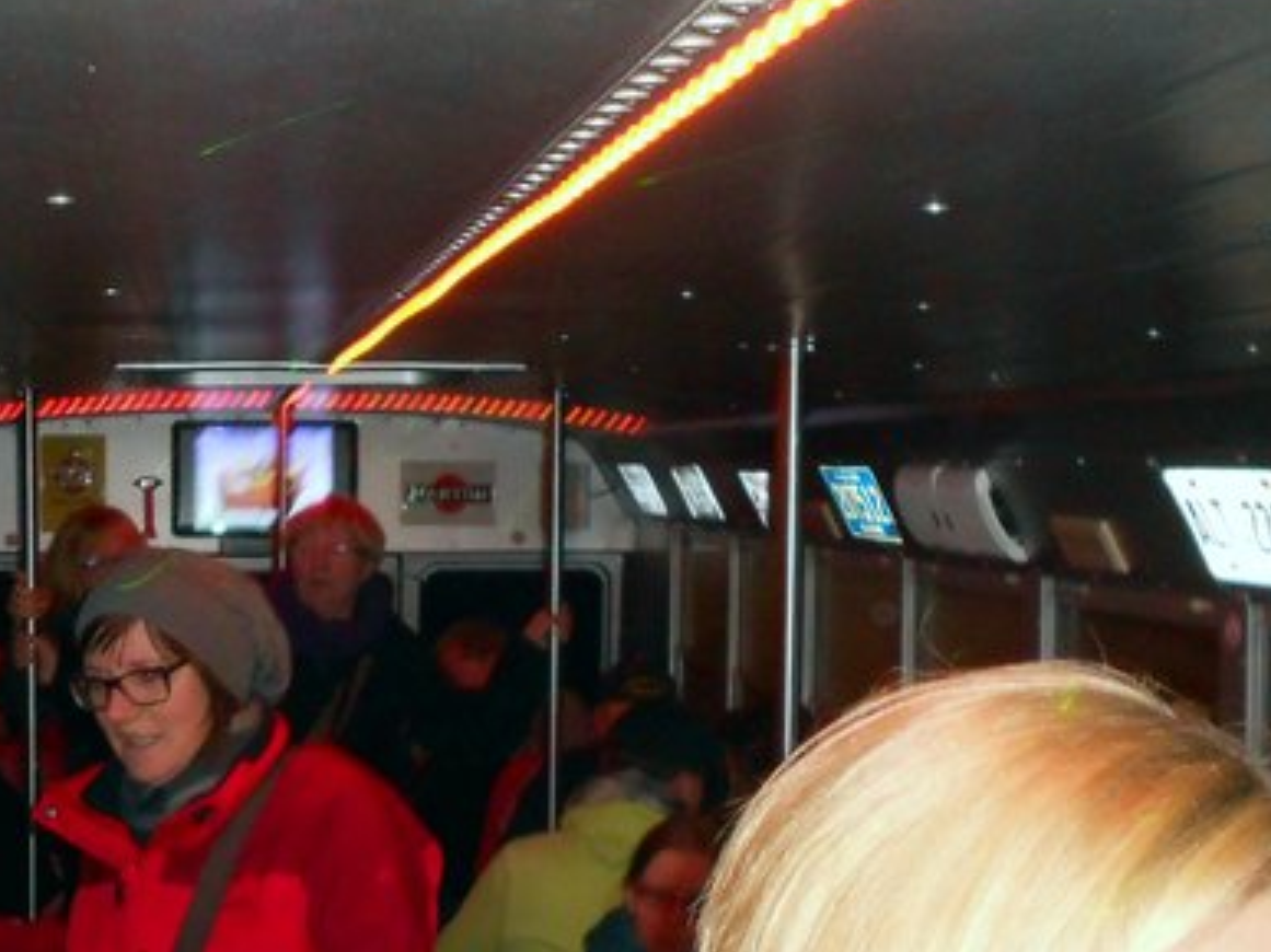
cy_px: 522
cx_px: 437
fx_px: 2202
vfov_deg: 24.4
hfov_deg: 32.0
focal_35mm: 60
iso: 200
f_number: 3.4
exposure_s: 1/25
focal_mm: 5.3
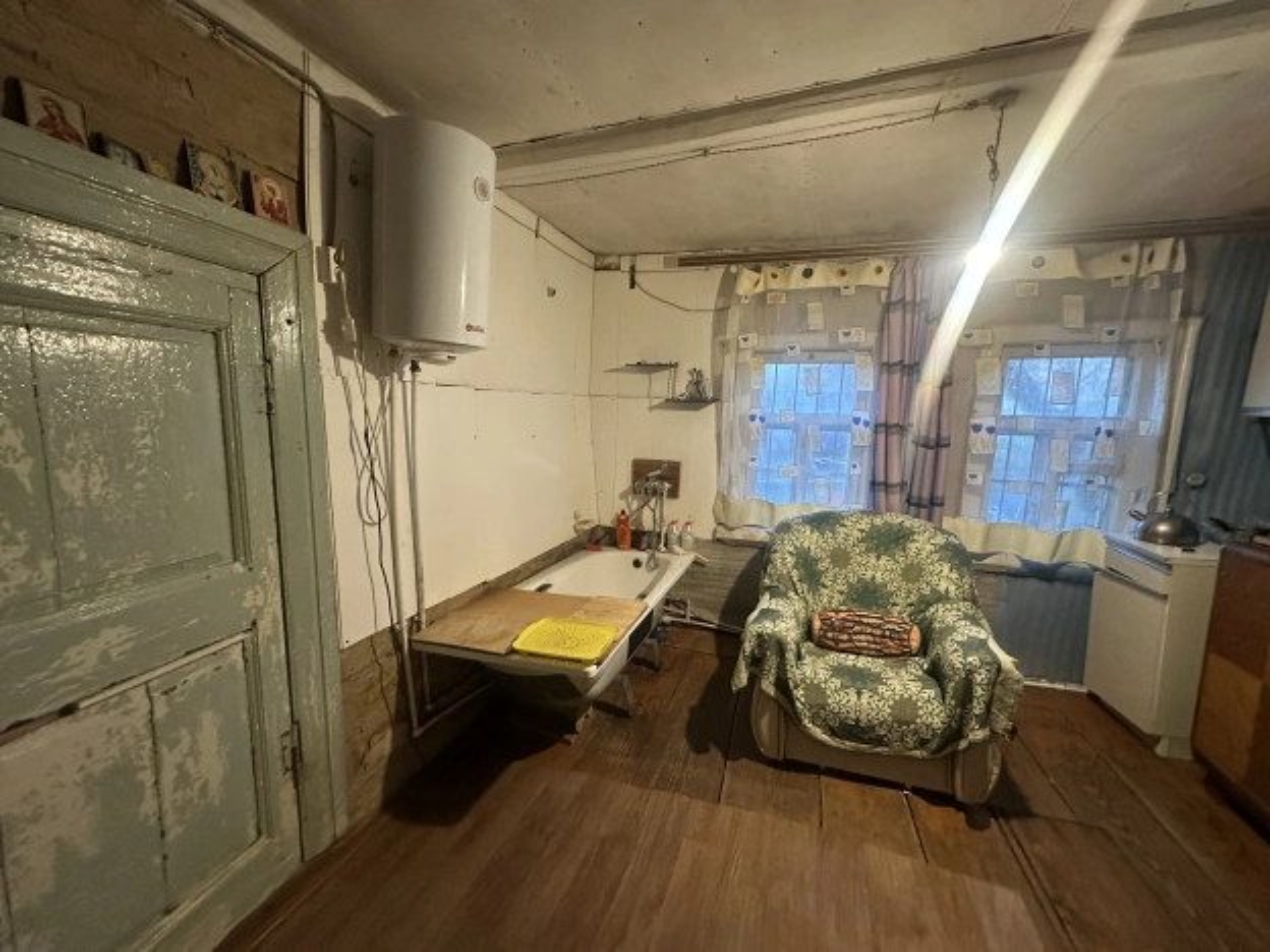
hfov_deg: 102.1
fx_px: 514
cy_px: 476
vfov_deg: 85.7
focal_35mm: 14
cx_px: 635
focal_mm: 2.22
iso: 640
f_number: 2.2
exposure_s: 1/50
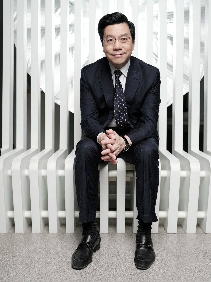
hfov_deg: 32.9
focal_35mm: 44
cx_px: 106
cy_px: 141
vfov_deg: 42.9
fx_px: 358
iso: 160
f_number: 4
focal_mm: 55.5
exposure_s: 1/125
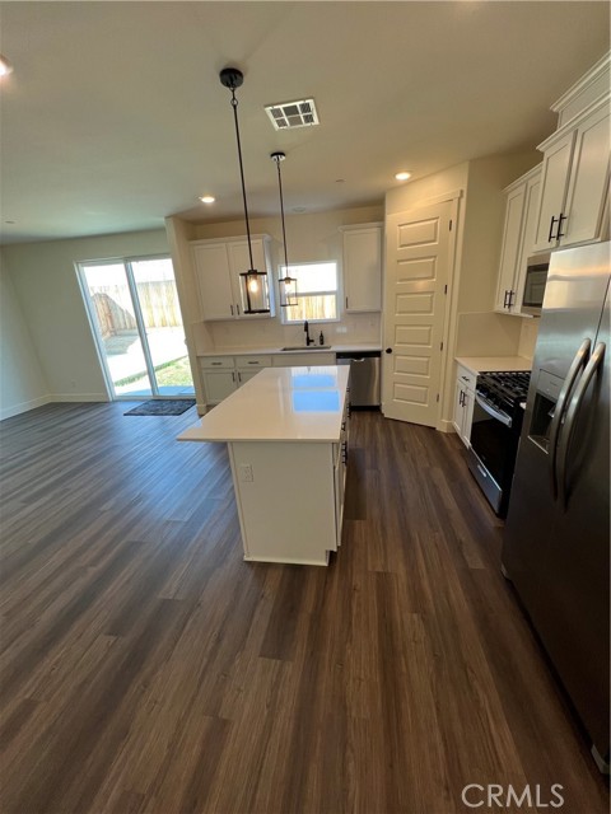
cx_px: 306
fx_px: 306
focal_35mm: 13
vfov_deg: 106.2
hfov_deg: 89.9
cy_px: 407
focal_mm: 1.57
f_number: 1.8
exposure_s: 1/120
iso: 100
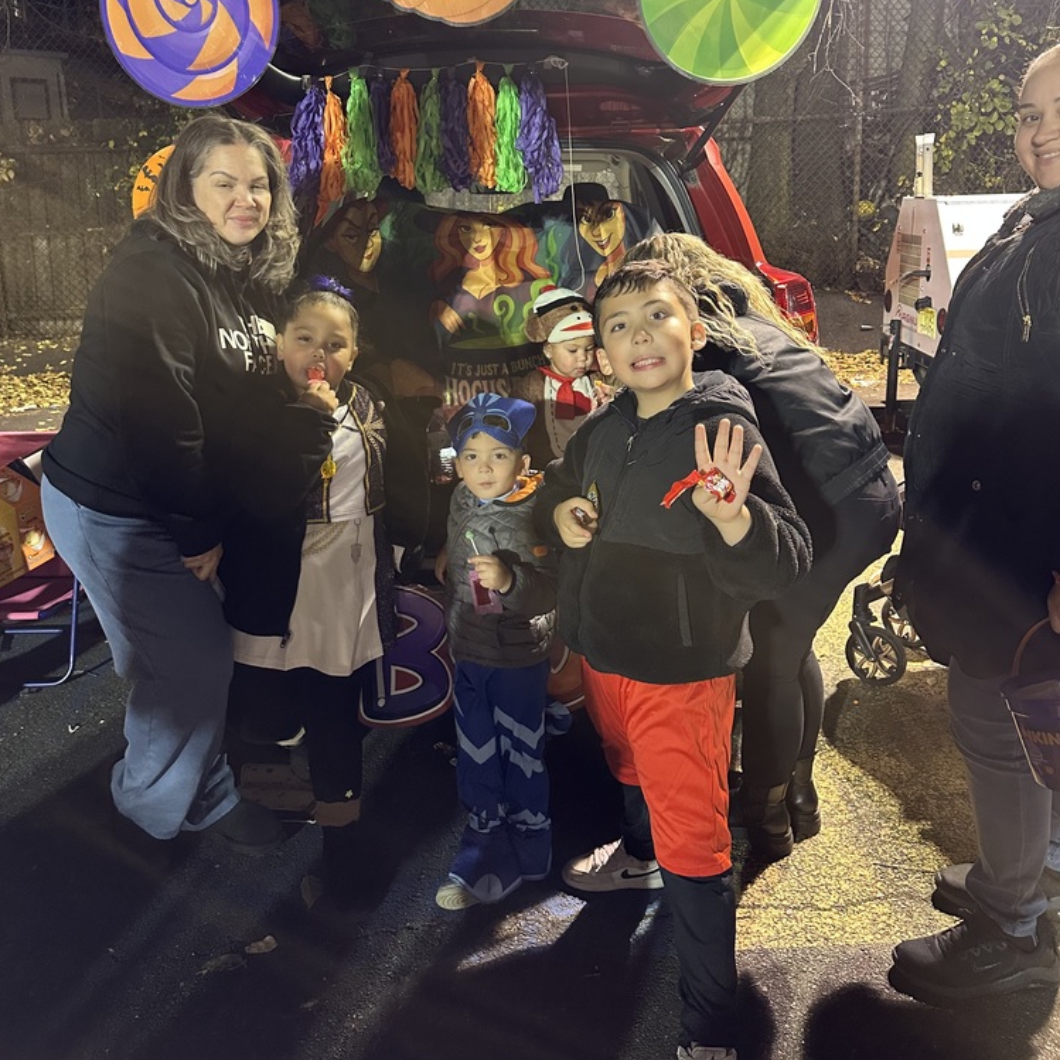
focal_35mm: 29
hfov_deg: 55.6
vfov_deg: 55.0
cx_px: 524
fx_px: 1005
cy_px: 401
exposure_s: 1/60
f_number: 1.78
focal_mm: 6.86
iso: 400
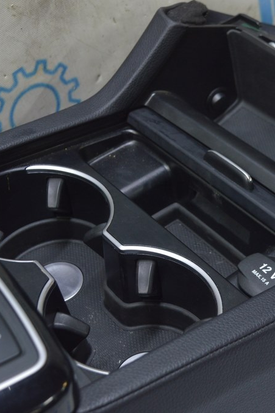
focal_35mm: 68
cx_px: 158
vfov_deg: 29.7
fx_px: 780
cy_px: 207
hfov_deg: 20.0
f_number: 5.6
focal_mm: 30
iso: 400
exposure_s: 1/20
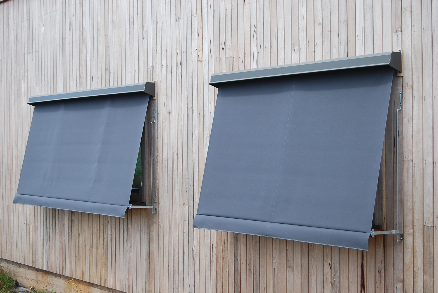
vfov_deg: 22.7
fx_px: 731
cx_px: 219
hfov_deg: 33.4
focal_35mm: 60
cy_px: 146
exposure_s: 1/125
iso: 160
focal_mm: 40
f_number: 5.6
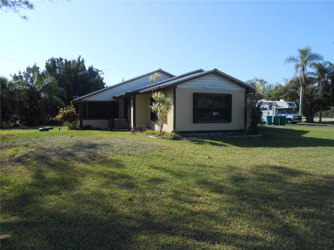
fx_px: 251
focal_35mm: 26
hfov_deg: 67.3
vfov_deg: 53.1
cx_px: 167
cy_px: 125
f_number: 3.5
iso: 80
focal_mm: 4.6
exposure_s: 1/640
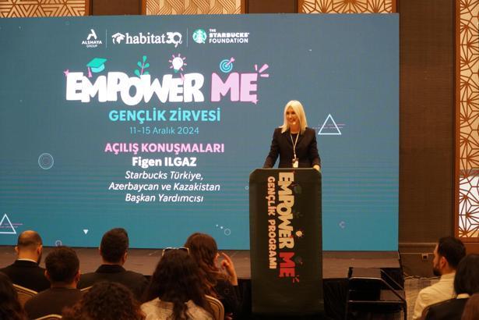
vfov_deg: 17.5
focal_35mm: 78
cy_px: 160
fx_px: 1038
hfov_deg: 26.0
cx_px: 240
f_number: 4
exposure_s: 1/60
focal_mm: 52
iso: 1000
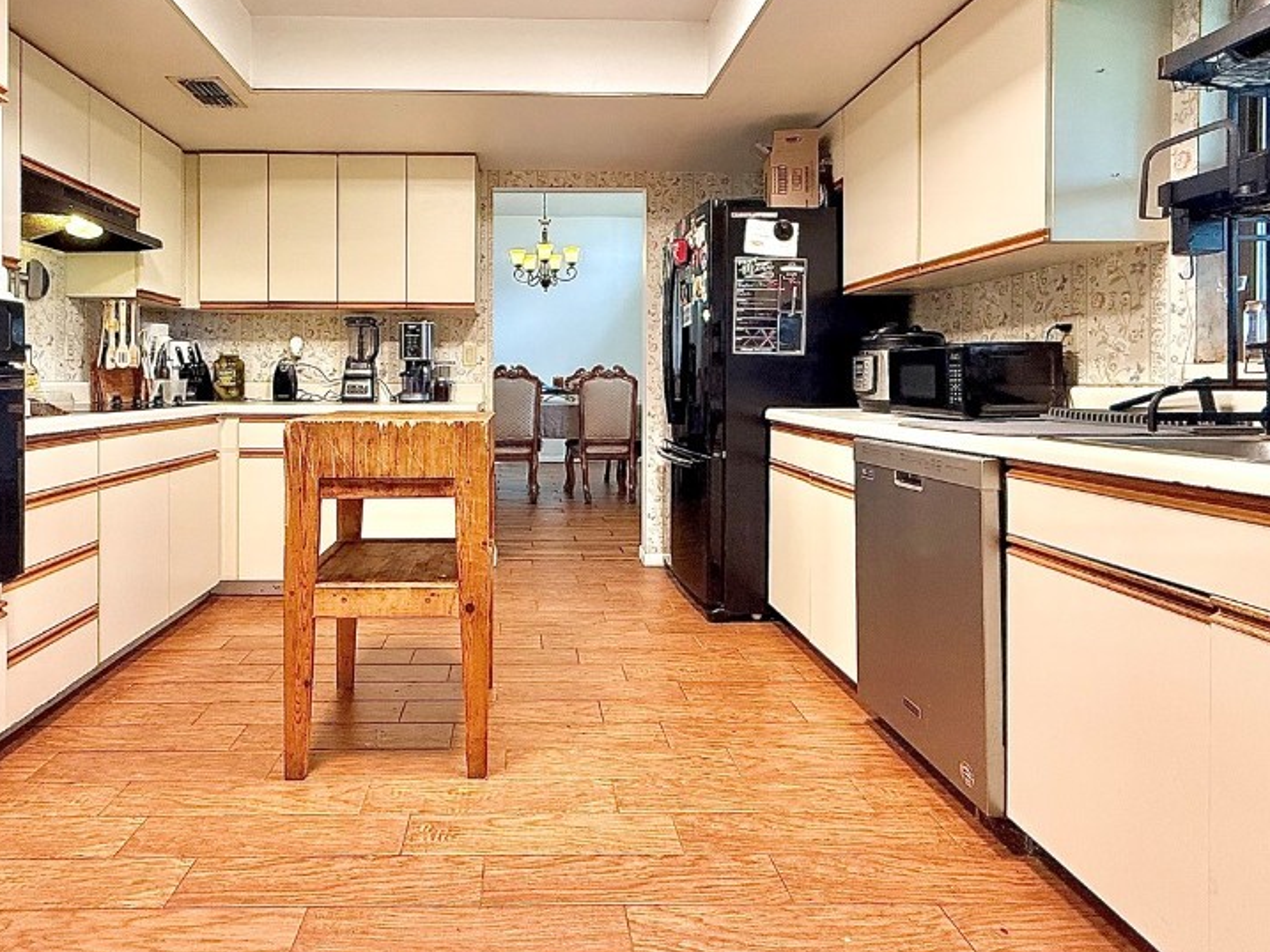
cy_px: 384
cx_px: 533
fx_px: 734
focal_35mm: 20
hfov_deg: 81.1
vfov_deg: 65.4
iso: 400
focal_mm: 2.22
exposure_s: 1/60
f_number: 2.2
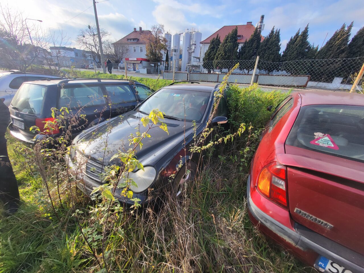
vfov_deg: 89.9
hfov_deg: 106.2
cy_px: 136
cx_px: 182
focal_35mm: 13
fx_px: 137
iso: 32
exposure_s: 1/329
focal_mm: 1.74
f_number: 2.2
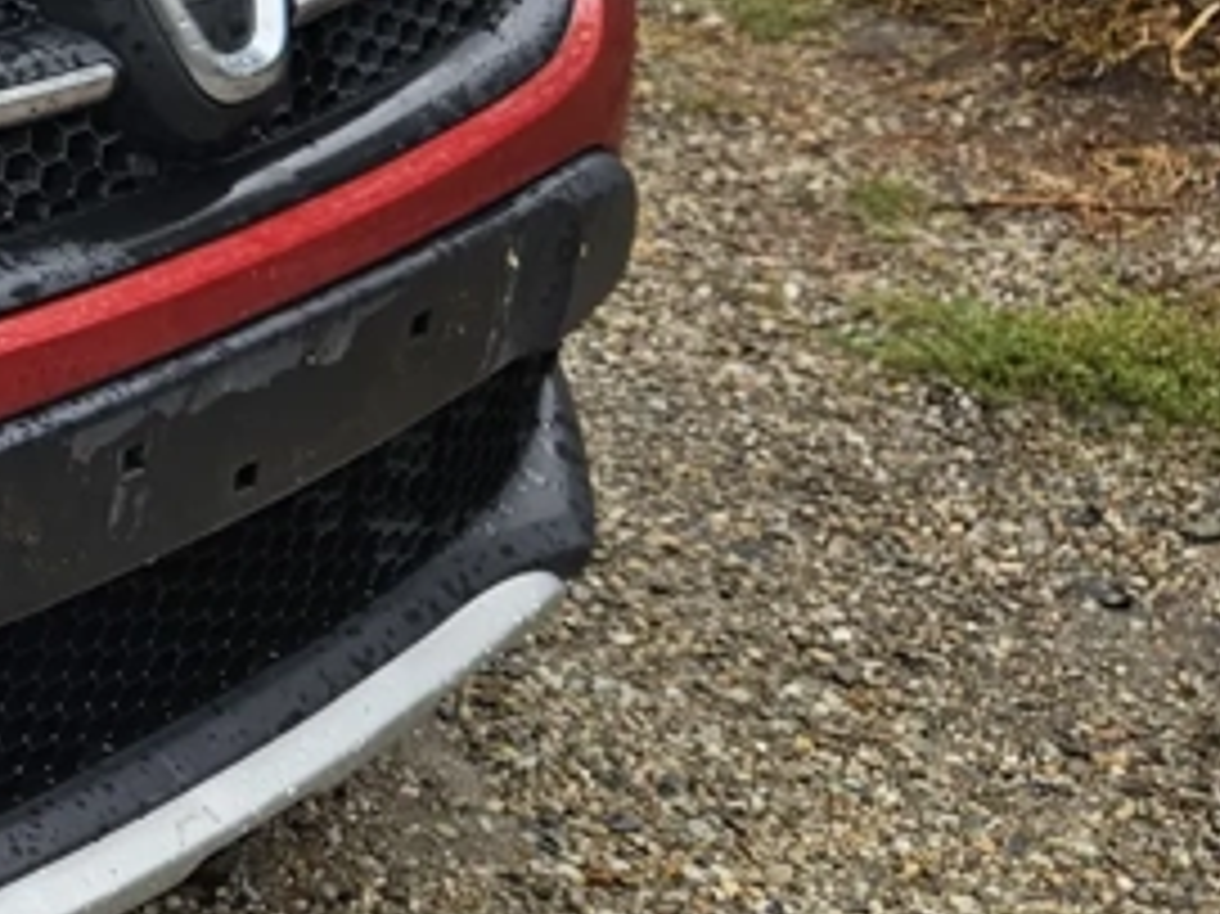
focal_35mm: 85
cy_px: 27
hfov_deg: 19.0
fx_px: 2994
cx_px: -810
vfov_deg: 17.0
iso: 32
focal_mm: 5.4
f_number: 1.8
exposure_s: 1/180
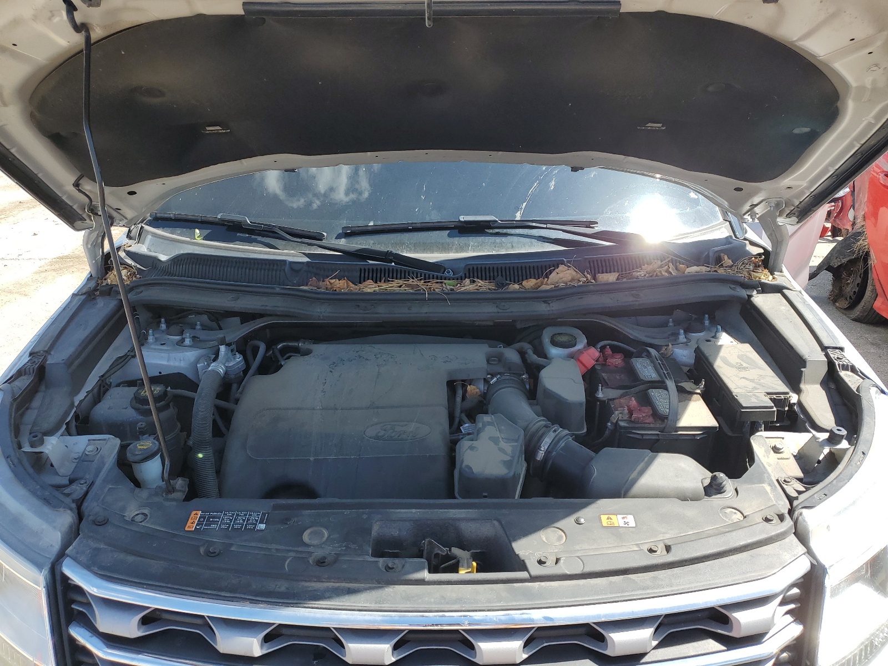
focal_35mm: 26
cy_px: 333
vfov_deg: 53.1
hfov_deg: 67.3
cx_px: 444
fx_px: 667
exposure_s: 1/1111
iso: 50
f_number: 1.5
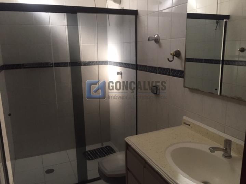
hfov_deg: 61.7
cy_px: 92
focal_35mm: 29
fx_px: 206
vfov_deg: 48.2
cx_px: 123
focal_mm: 4.15
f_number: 2.2
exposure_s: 1/24
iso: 250
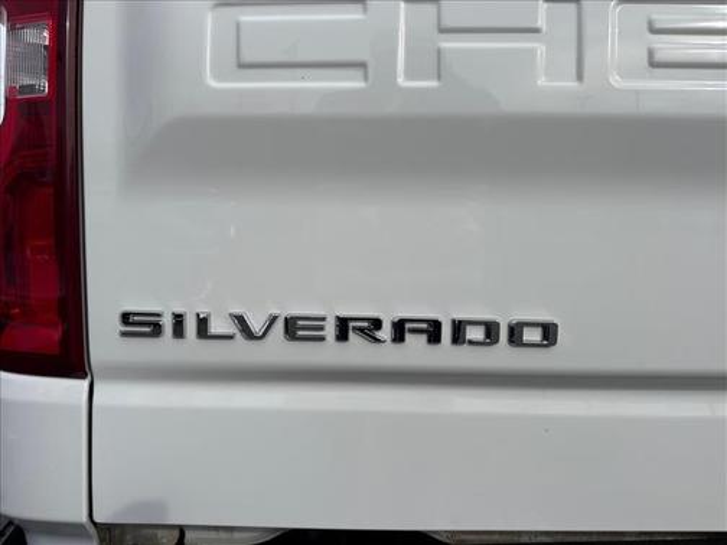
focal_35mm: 24
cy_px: 272
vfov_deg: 56.8
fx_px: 504
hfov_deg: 71.6
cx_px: 364
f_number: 1.78
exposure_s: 1/3759
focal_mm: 6.76
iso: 80
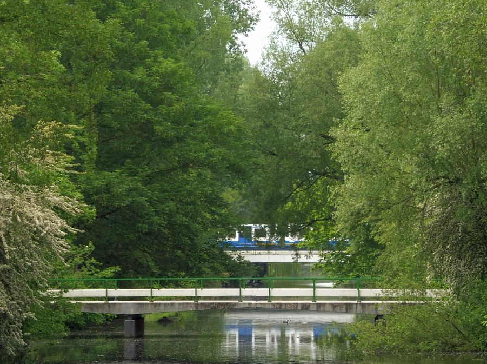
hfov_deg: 11.3
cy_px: 181
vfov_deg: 8.5
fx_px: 2458
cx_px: 252
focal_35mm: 175
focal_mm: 27.6
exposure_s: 1/100
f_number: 6.3
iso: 100
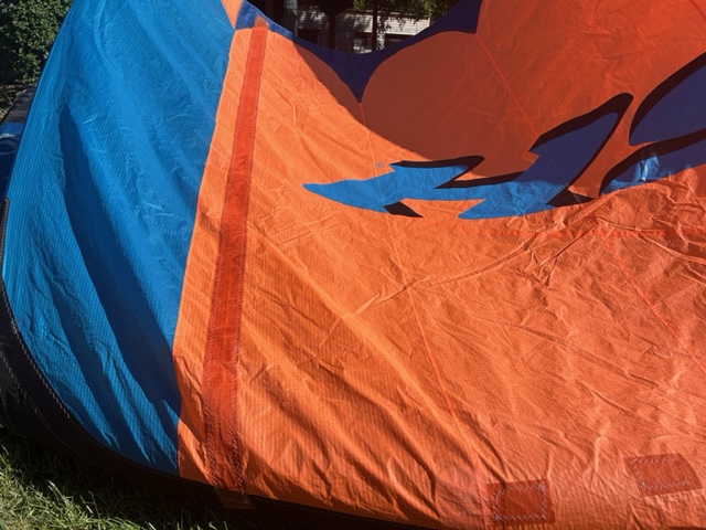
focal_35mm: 26
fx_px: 530
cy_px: 265
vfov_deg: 53.1
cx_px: 353
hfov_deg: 67.3
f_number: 1.5
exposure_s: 1/6211
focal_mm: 5.7
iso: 50
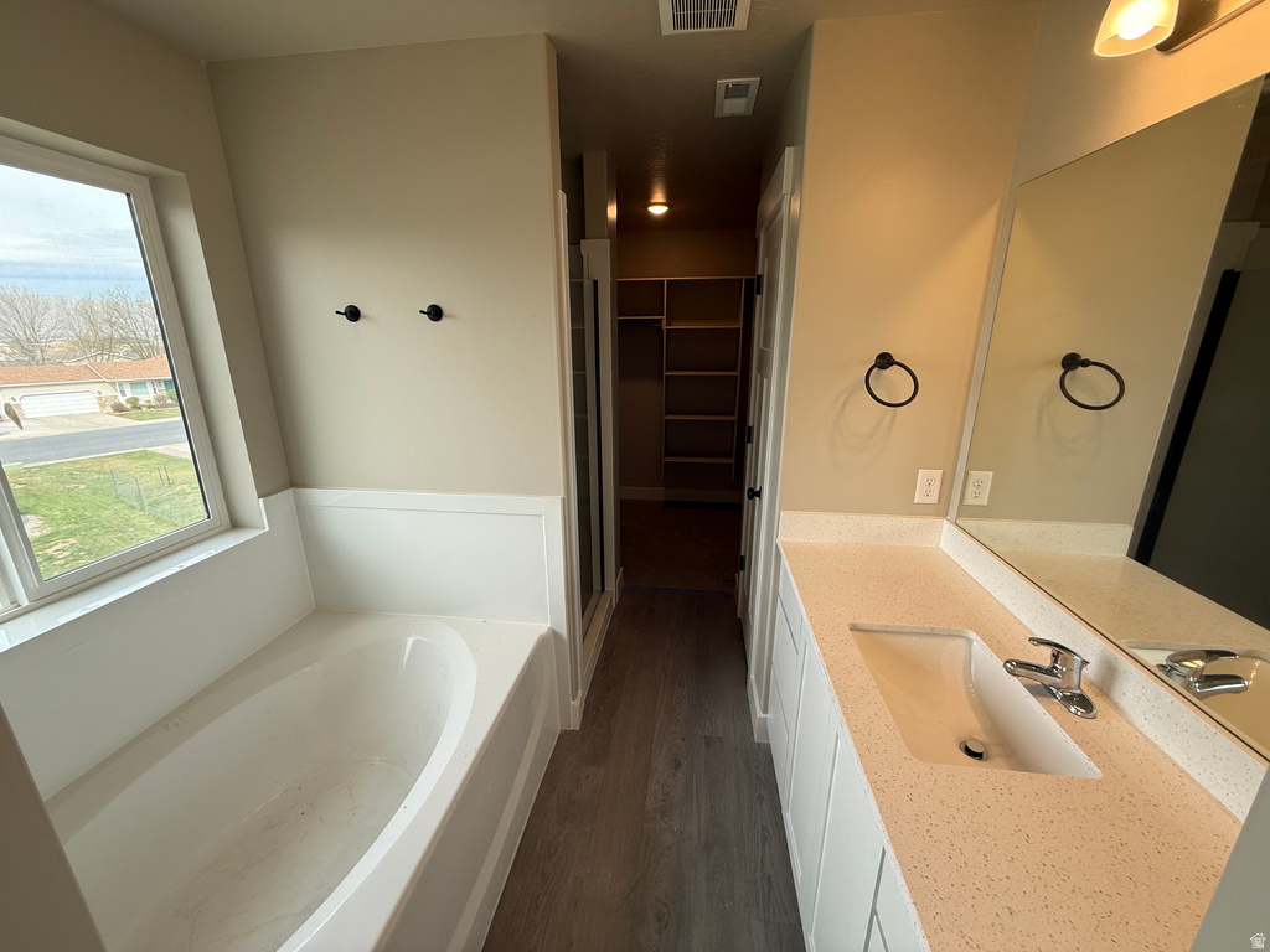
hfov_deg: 102.1
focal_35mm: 14
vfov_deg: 85.7
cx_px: 635
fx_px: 514
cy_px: 476
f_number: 2.2
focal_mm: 2.22
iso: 50
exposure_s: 1/120
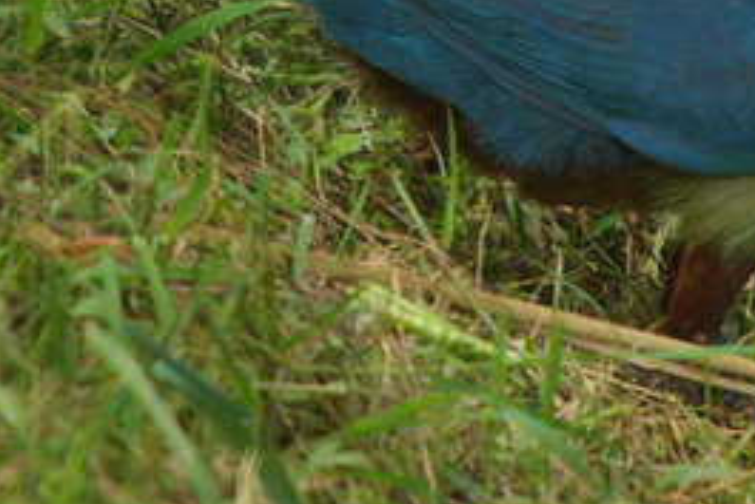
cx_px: 610
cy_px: -36
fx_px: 38021
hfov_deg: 1.1
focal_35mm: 1812
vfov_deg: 0.8
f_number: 6.7
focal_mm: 500
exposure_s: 1/180
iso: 200
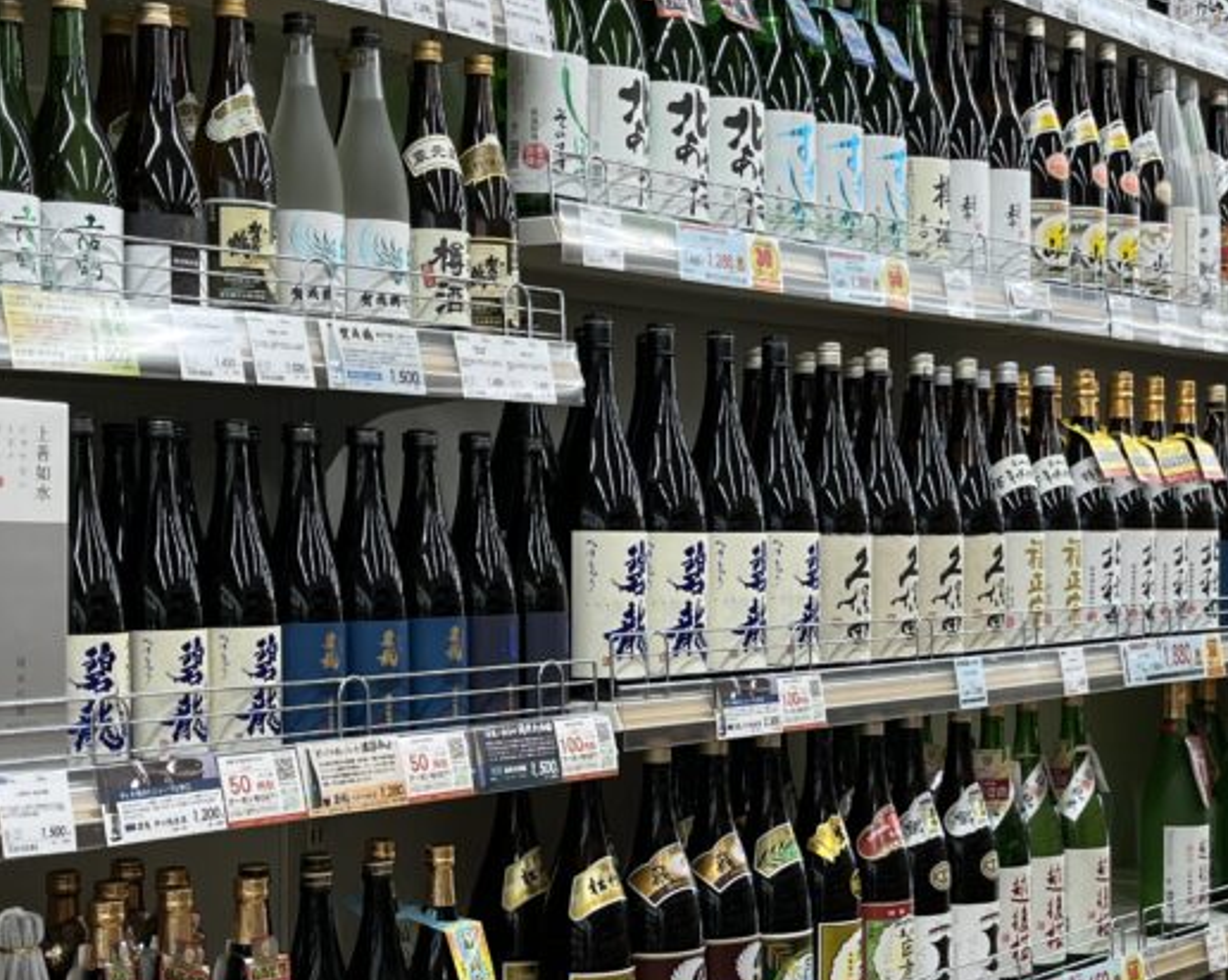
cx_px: 833
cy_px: 628
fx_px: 2288
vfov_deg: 24.1
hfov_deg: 29.8
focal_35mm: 63
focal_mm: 5.1
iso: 64
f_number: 1.6
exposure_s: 1/120
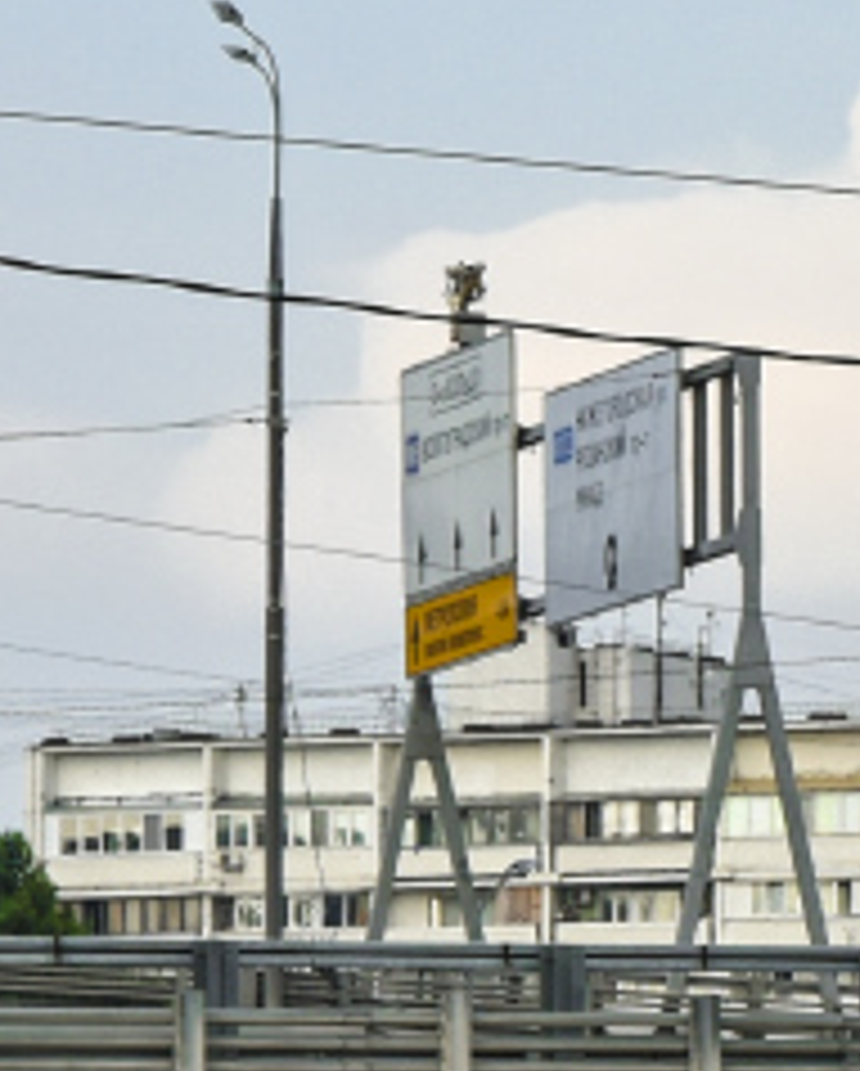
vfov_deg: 3.6
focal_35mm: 538
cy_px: 1204
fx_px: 17084
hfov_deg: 2.8
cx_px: 2418
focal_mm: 70
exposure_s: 1/250
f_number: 8
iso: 200
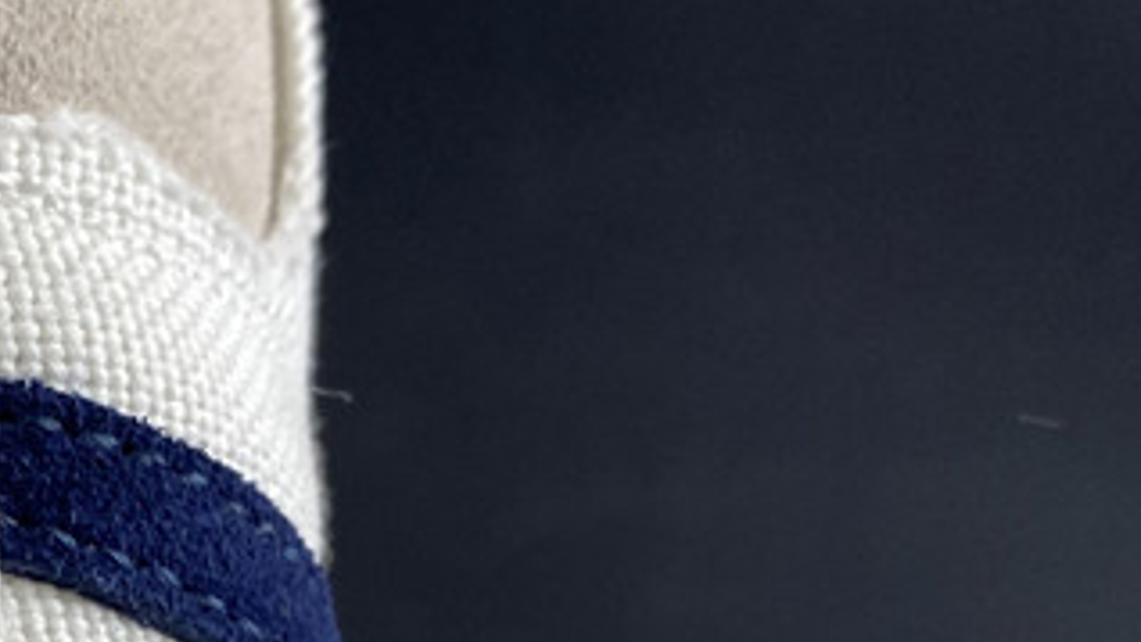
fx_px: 2693
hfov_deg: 21.6
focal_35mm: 89
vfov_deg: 13.1
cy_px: 843
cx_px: -334
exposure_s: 1/100
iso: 40
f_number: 1.8
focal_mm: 4.25
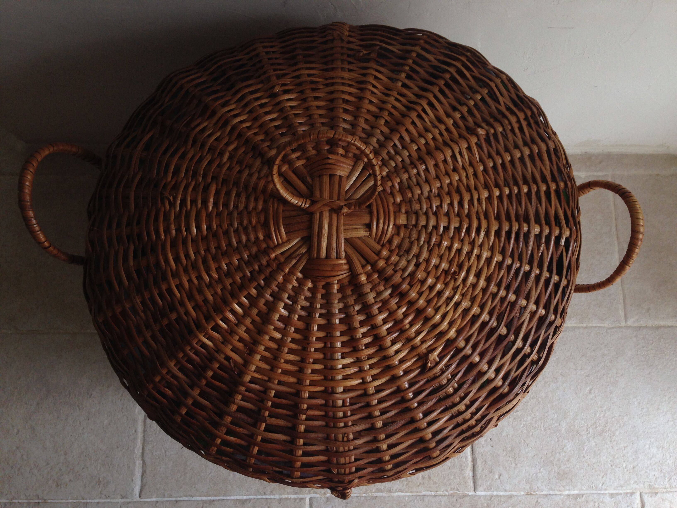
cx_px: 338
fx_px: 645
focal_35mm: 33
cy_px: 254
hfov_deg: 55.4
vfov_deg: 42.9
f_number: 2.4
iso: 50
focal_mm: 4.12
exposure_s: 1/60
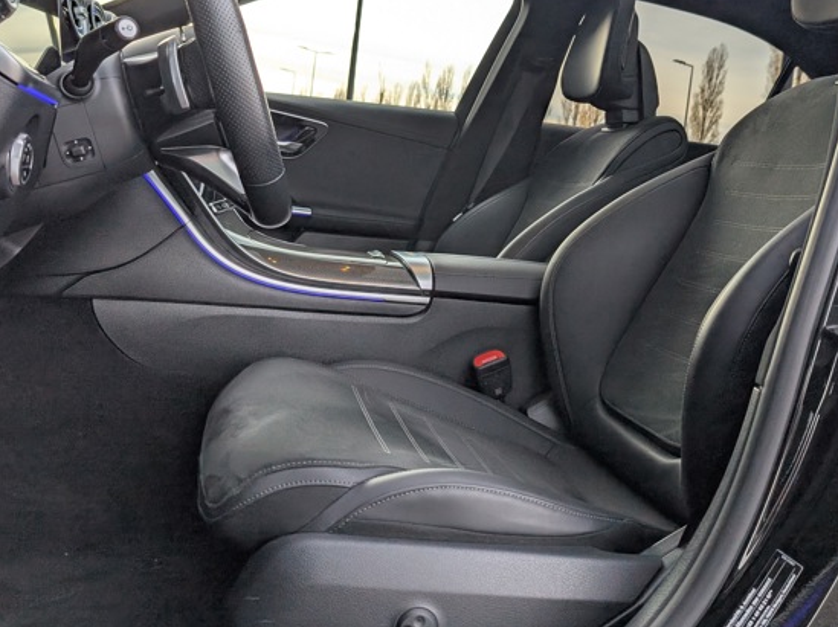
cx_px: 487
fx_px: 847
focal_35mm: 35
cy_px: 235
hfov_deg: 52.4
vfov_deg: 40.4
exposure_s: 1/242
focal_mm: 6.9
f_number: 1.68
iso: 35
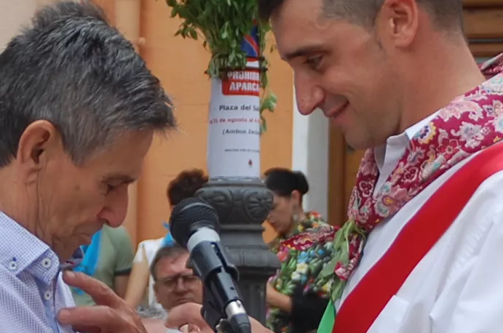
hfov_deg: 8.7
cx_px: 59
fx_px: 3277
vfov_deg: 5.8
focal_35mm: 235
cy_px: 276
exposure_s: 1/160
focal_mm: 48
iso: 200
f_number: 6.3
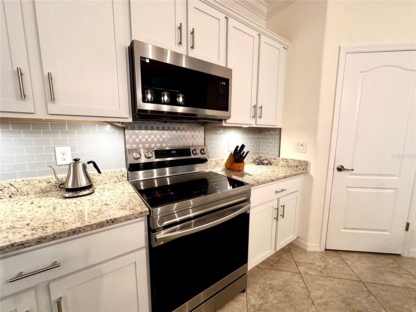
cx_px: 208
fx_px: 168
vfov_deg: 85.7
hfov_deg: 102.1
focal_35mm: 14
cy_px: 156
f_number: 2.2
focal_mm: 2.22
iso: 320
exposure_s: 1/60
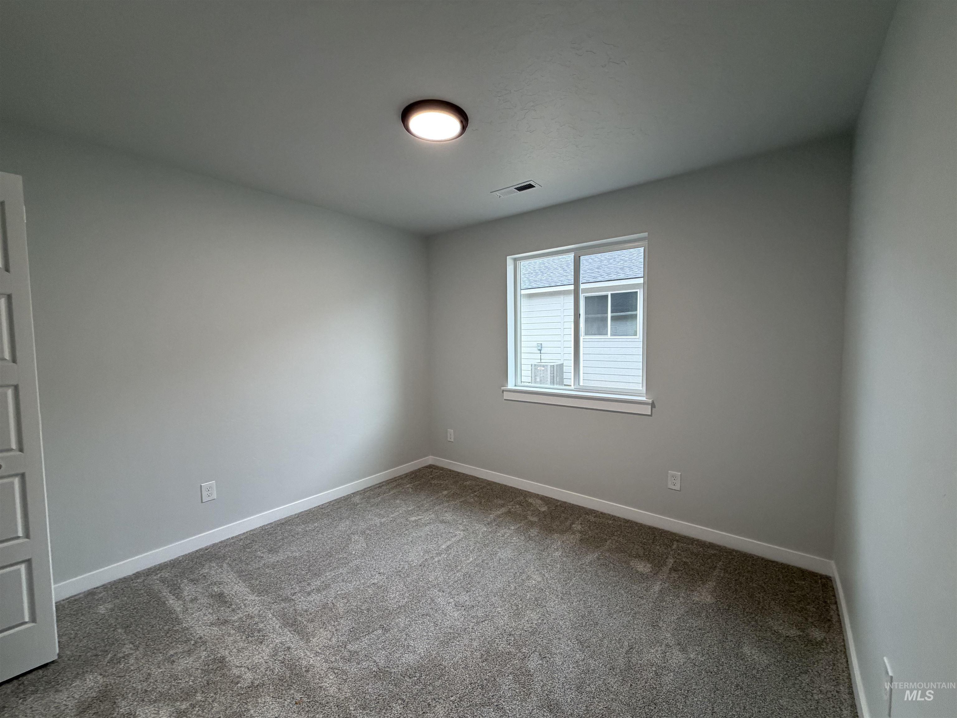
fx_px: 387
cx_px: 478
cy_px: 359
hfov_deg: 102.1
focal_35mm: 14
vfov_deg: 85.7
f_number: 2.2
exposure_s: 1/120
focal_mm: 2.22
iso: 200
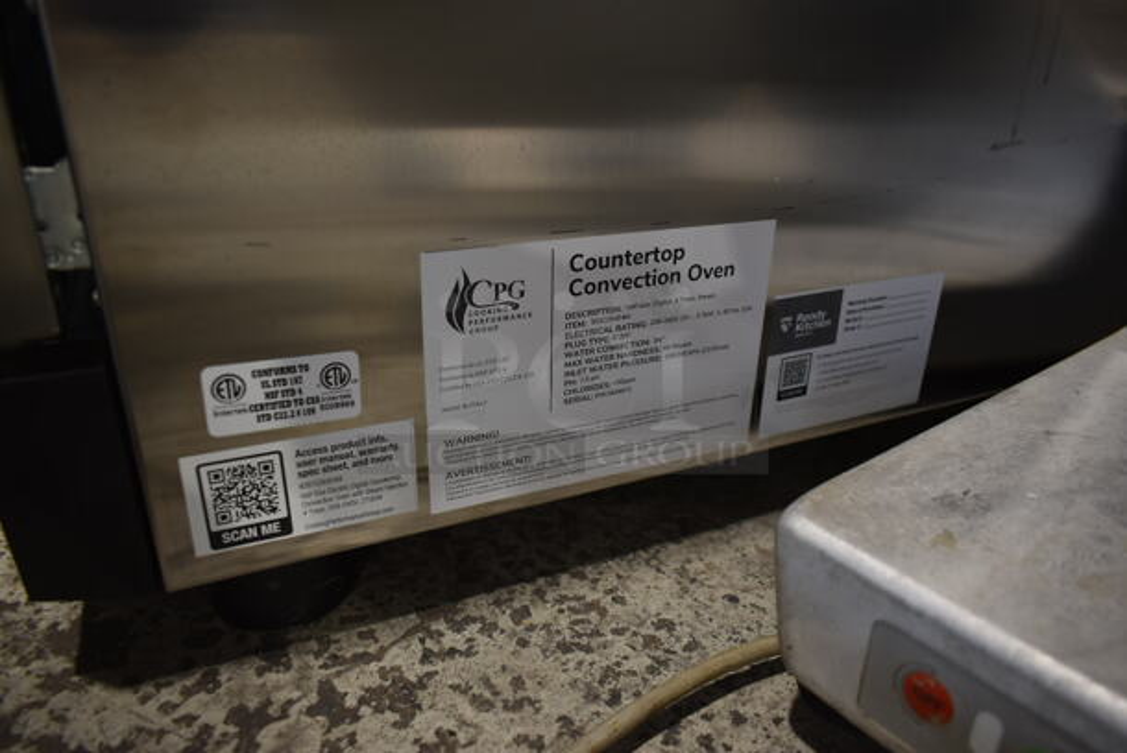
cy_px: 376
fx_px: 846
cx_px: 564
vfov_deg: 48.0
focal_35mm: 27
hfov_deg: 67.3
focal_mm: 18
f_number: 3.5
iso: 400
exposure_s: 1/30
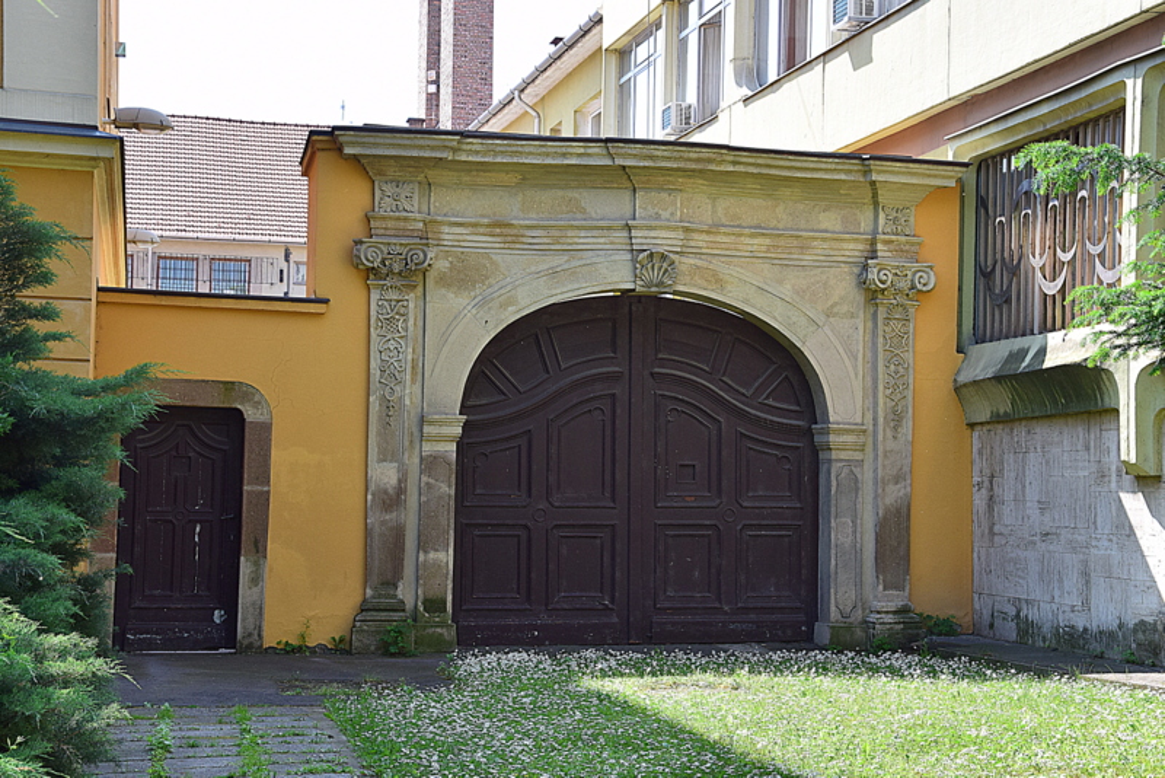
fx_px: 2039
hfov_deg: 31.9
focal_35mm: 63
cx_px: 582
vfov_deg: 21.6
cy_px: 389
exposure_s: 1/200
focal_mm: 42
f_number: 10
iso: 400
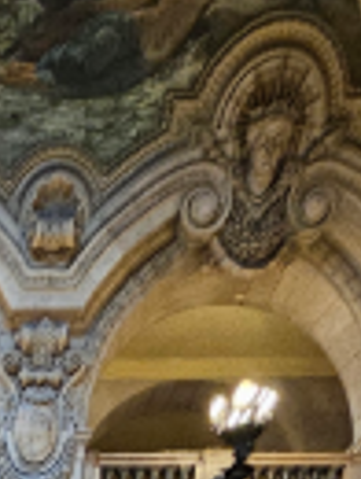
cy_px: 1183
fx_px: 1109
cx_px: -262
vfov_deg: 14.4
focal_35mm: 80
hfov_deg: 16.0
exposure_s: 1/33
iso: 500
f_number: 2.2
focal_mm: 2.2
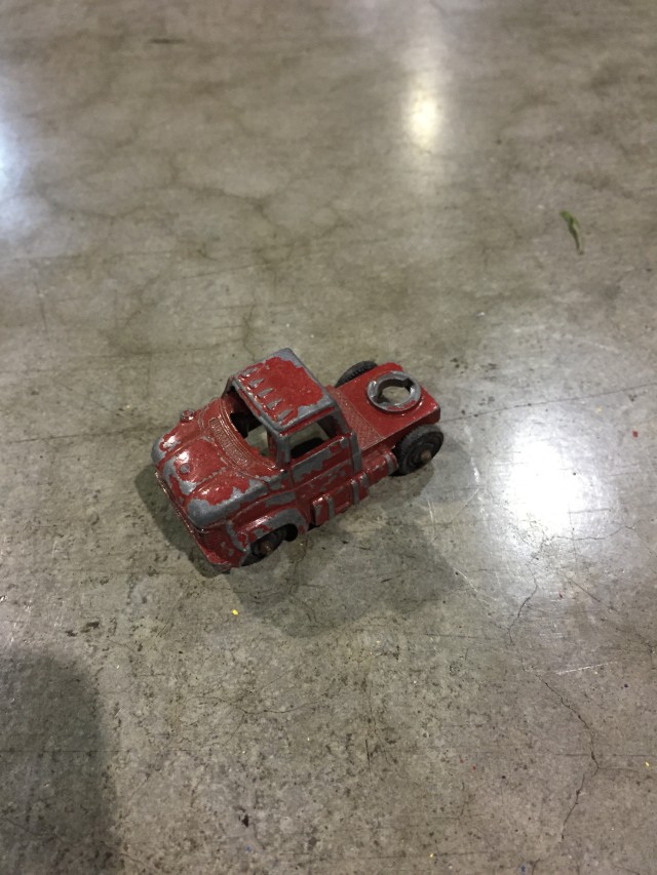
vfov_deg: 61.7
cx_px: 328
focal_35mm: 29
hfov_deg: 48.2
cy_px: 438
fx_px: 734
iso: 250
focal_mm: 4.15
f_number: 2.2
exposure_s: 1/15
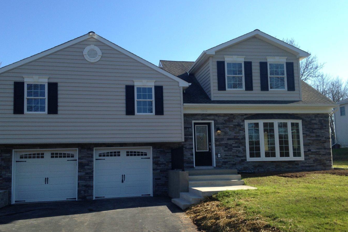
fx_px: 358
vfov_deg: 35.9
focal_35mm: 37
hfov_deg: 51.9
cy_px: 130
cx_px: 169
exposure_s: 1/733
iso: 50
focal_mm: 4.12
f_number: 2.4
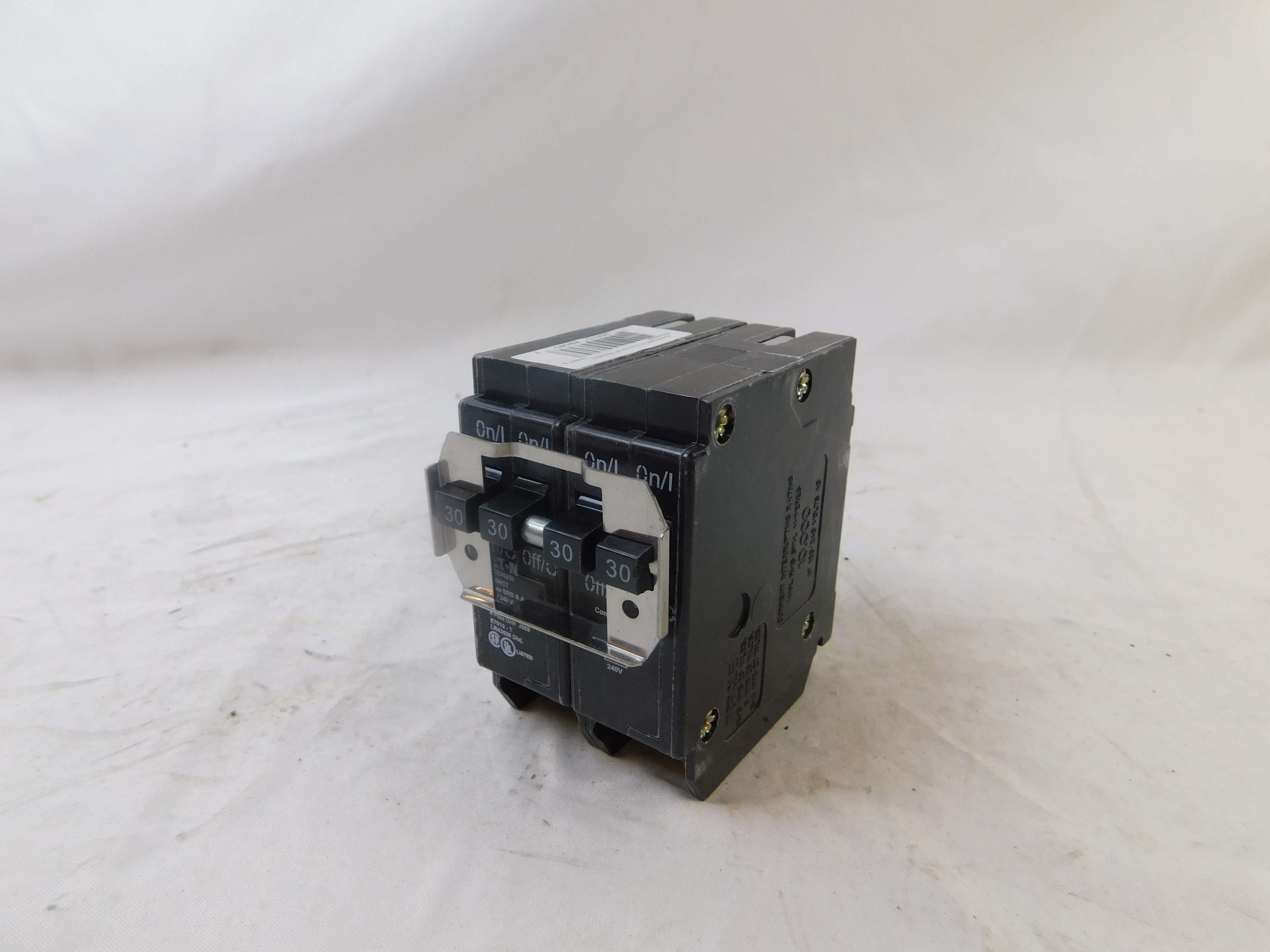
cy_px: 476
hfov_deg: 73.9
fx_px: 844
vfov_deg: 58.9
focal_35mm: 23
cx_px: 635
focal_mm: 4
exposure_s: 1/40
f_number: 3
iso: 125
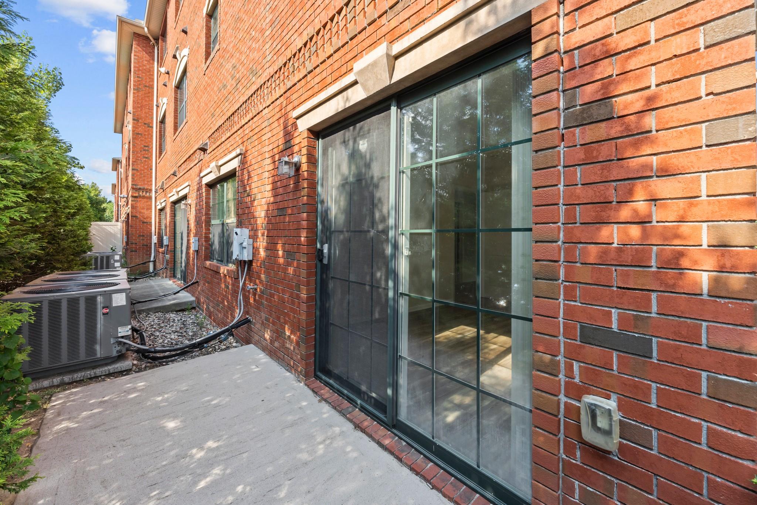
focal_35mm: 14
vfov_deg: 81.2
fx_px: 294
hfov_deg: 104.3
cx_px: 378
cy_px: 252
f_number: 10
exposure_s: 1/320
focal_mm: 14
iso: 800
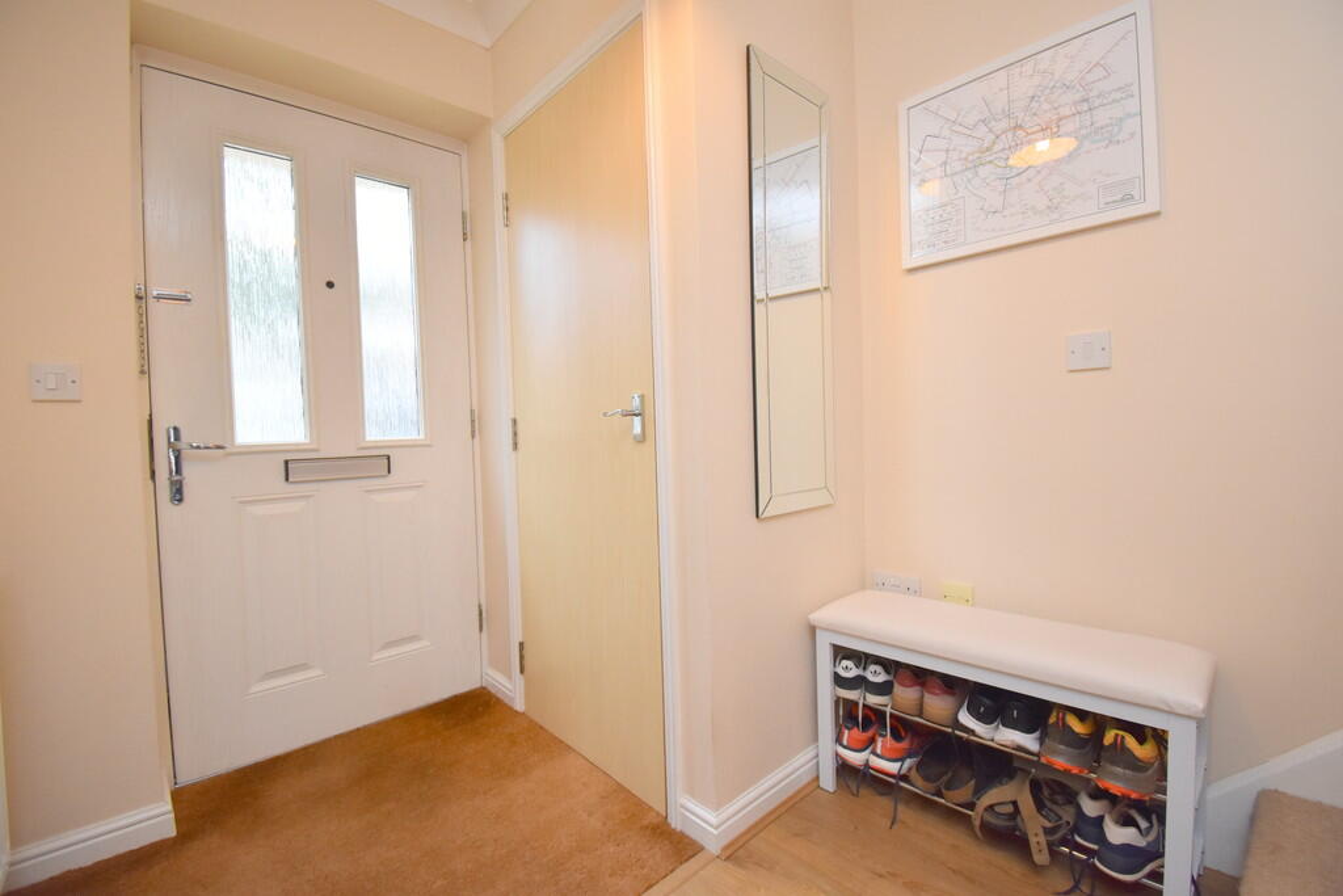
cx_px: 672
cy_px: 448
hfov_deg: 100.4
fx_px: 560
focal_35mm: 15
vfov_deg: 77.3
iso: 800
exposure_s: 1/160
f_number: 4.5
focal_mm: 10
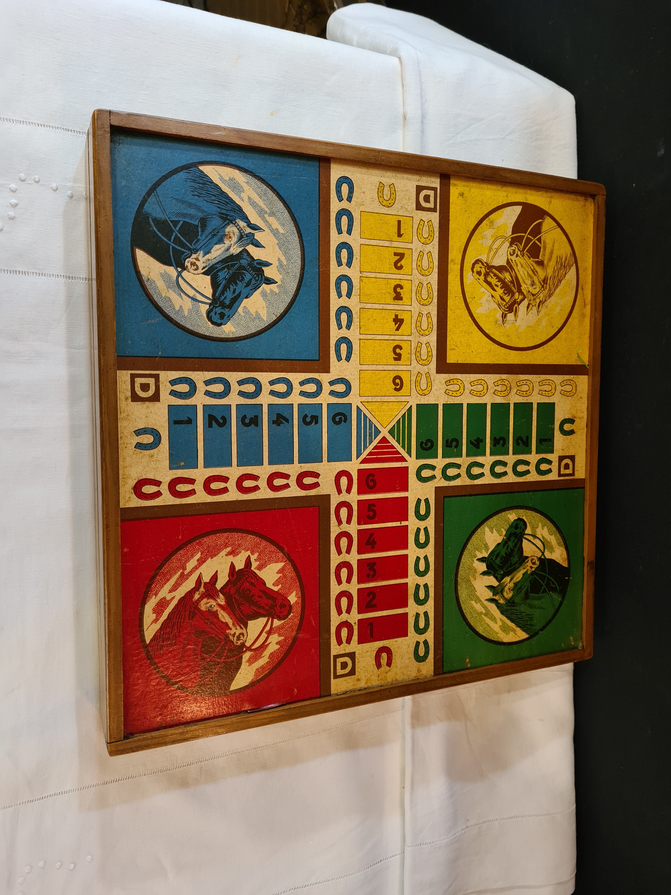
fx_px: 672
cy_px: 448
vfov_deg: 67.3
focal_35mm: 26
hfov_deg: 53.1
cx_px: 336
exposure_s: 1/50
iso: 250
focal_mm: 5.4
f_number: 1.8
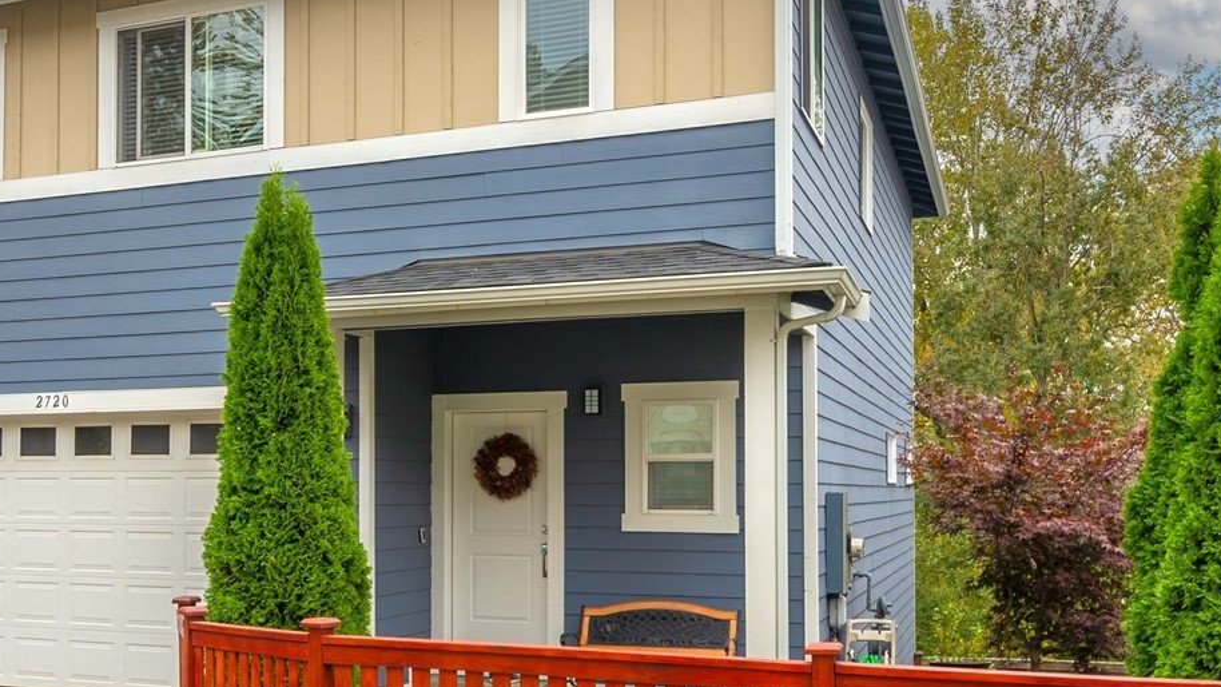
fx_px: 1133
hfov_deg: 55.4
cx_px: 405
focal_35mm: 35
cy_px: 425
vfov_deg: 33.6
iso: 80
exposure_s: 1/50
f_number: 7.1
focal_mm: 18
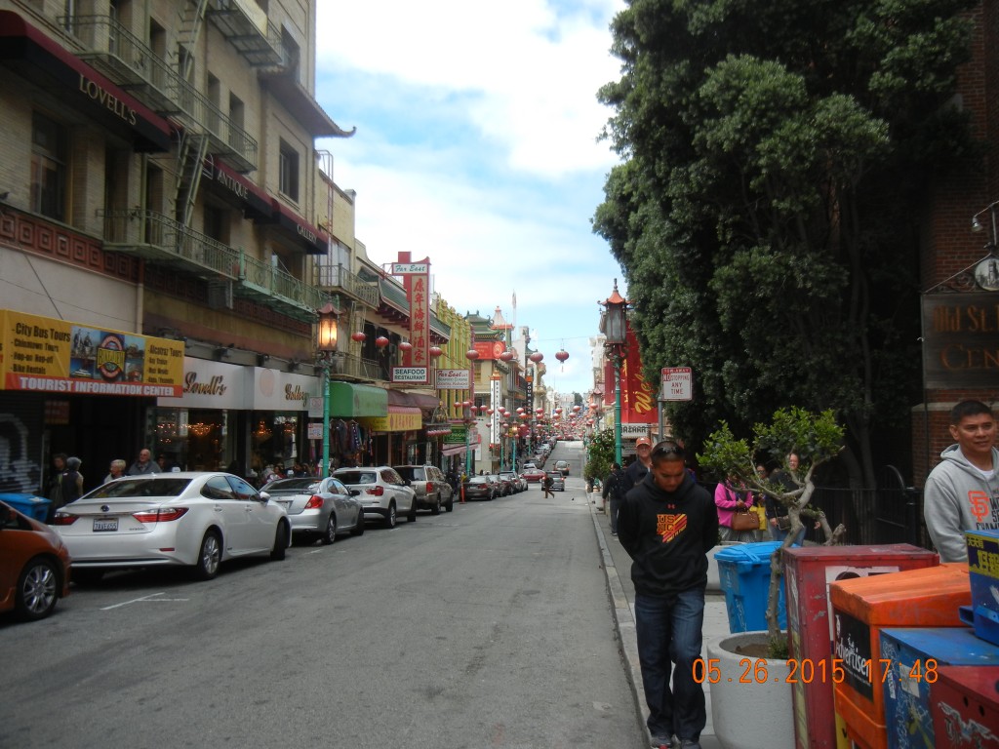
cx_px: 500
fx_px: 866
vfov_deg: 46.8
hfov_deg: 60.0
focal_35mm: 30
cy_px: 374
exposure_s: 1/735
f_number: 3.5
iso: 160
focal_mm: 5.4
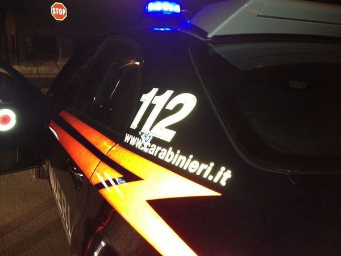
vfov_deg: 40.7
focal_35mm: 35
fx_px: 345
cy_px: 128
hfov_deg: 52.6
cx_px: 170
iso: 160
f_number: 2.4
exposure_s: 1/20
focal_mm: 4.28
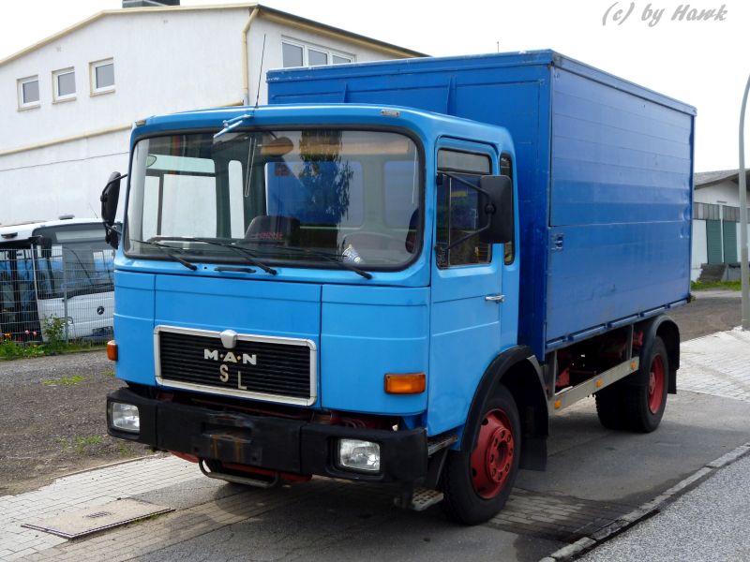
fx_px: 888
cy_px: 281
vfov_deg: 35.1
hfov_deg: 45.8
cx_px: 375
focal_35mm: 41
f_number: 3.7
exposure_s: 1/320
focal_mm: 7.3
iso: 100
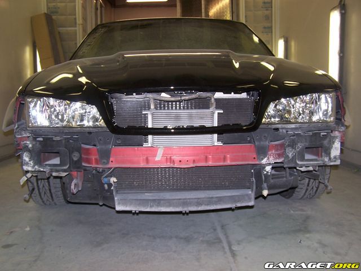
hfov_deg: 49.0
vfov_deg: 37.7
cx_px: 180
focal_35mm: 38
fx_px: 396
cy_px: 136
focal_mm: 6.3
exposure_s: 1/60
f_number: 2.8
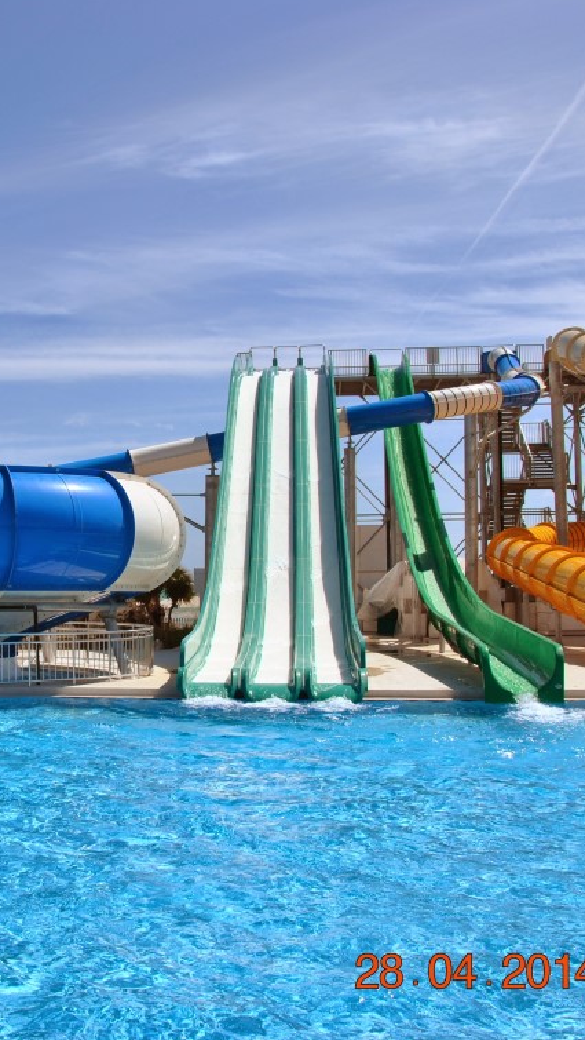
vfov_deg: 47.3
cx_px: 107
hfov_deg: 27.1
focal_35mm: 43
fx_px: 1185
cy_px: 522
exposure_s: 1/320
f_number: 9
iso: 100
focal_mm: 18
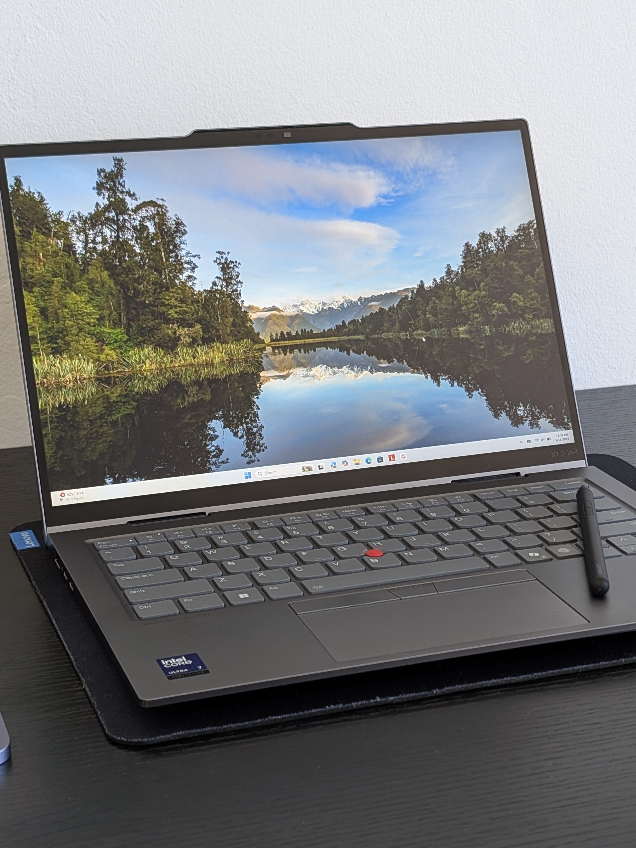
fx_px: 1617
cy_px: 426
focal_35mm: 66
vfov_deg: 29.4
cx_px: 371
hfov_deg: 22.2
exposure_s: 1/23.8
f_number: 1.68
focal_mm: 6.9
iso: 31
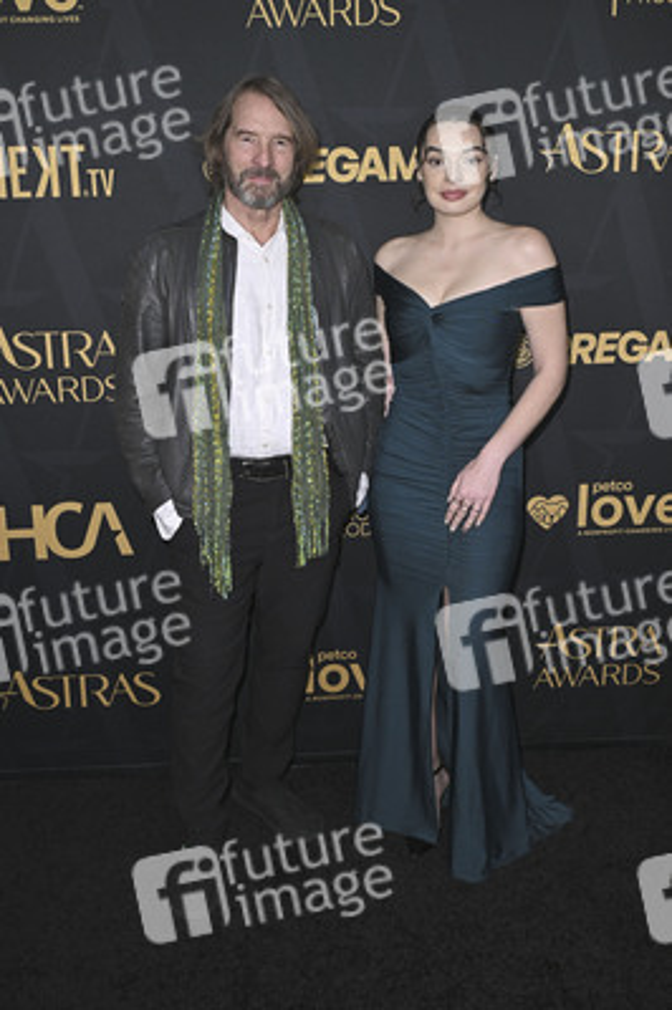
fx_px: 982
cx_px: 336
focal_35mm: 35
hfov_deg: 37.8
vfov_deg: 54.5
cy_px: 505
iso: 2000
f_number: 5.6
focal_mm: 35
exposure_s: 1/320
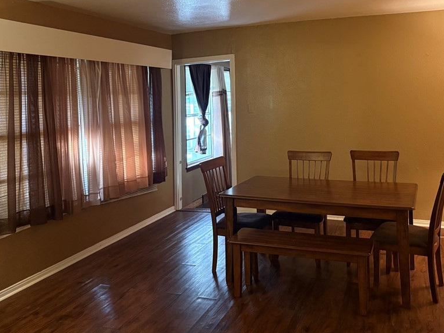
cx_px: 232
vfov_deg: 40.3
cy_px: 114
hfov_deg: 52.6
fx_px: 449
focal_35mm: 35
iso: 500
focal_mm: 5.96
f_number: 1.6
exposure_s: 1/30
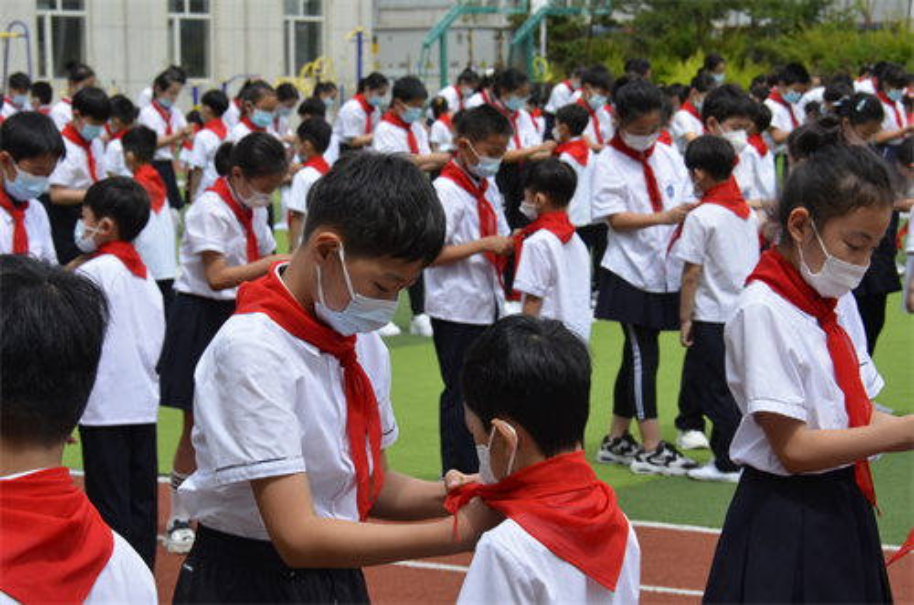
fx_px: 3116
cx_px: 457
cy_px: 302
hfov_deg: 16.7
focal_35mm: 123
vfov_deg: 11.1
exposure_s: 1/640
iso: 640
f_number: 14
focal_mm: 82
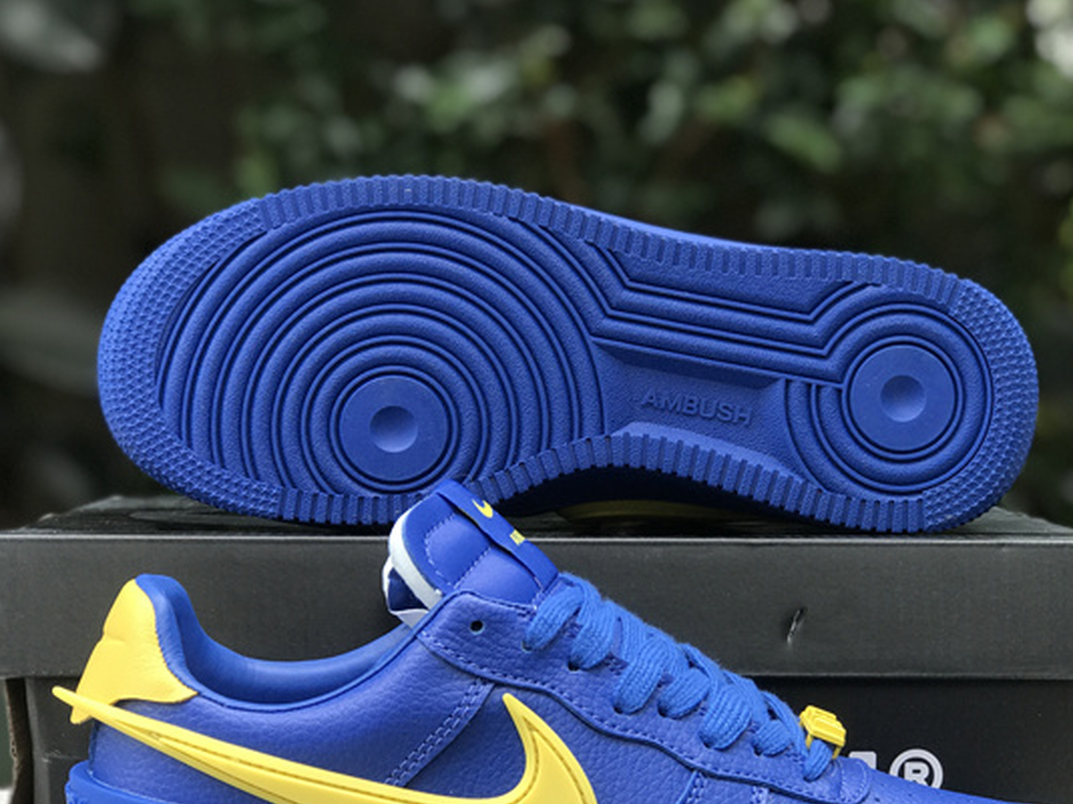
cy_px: 540
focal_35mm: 79
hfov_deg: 24.7
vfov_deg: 18.6
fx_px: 2448
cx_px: 563
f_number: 2.8
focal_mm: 6.6
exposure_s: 1/50
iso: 32
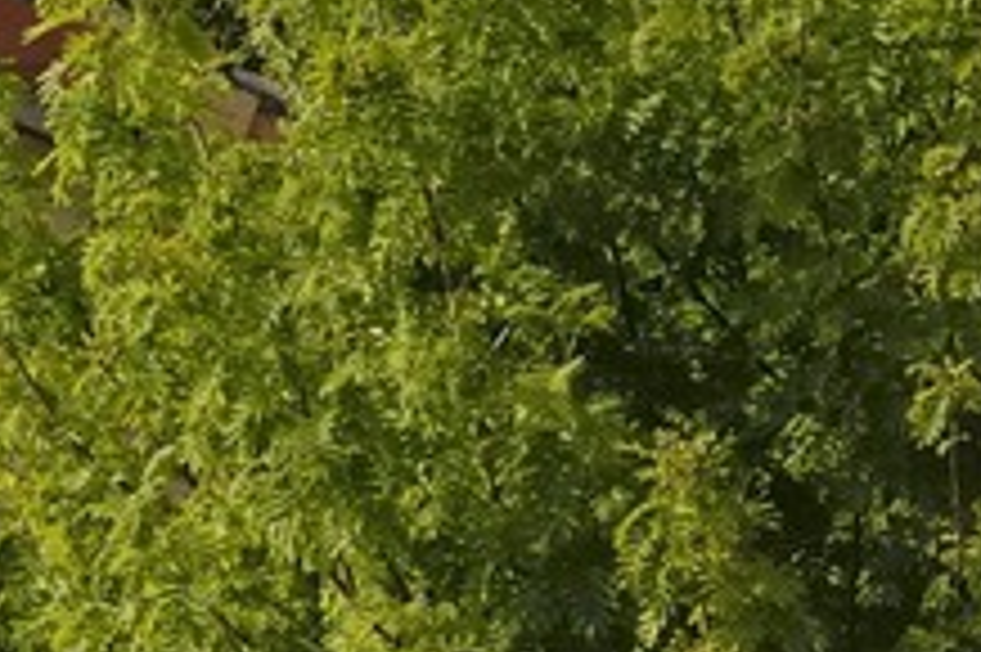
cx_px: -2241
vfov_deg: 3.1
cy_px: 139
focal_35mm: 440
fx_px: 11981
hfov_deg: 4.5
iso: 100
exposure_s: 1/160
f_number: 6.7
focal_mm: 40
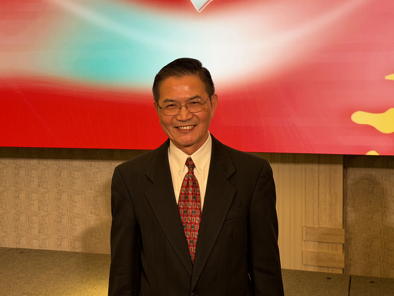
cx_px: 186
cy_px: 134
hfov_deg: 36.2
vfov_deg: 27.5
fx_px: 603
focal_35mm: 53
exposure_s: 1/100
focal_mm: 6.76
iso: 80
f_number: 1.78
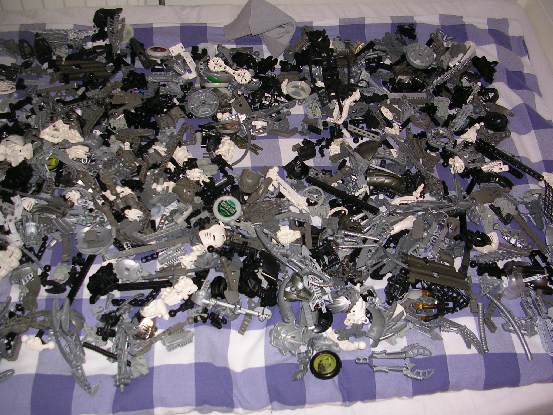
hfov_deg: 49.0
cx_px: 276
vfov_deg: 37.7
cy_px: 208
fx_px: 607
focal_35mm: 38
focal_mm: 5.8
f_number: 2.8
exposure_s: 1/60.1
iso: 50
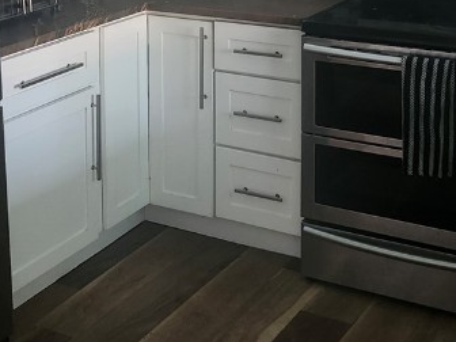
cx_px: 228
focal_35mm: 70
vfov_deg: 20.1
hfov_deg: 27.8
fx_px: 922
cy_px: -30
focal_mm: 5.54
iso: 640
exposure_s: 1/60
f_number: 1.8
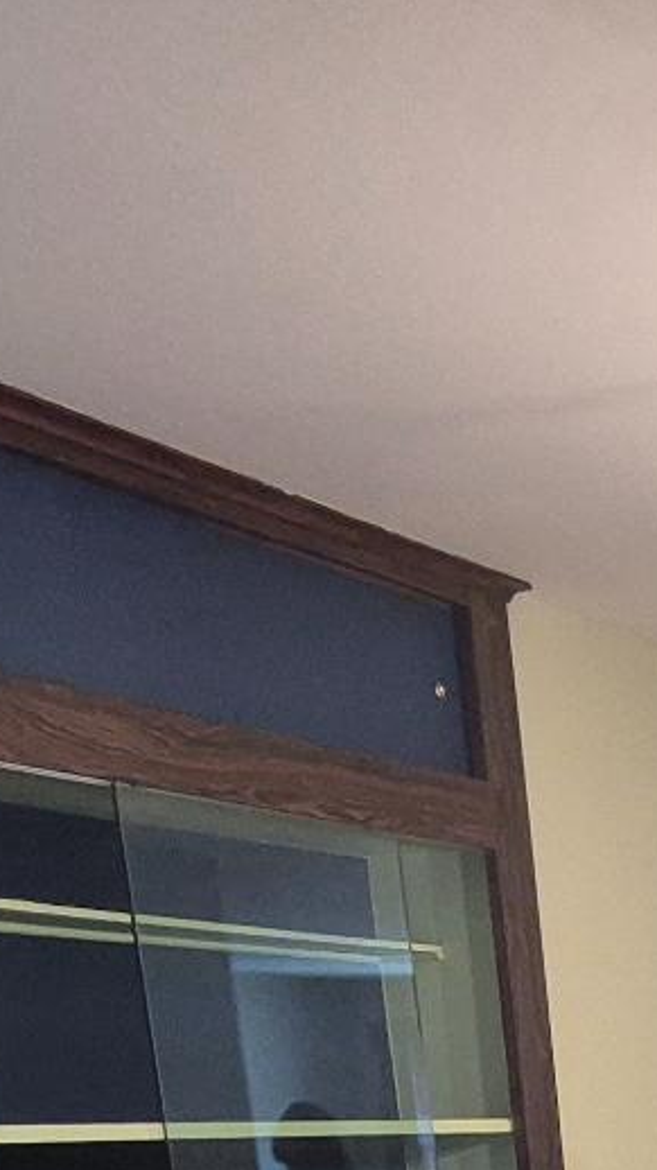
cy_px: 1507
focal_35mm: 56
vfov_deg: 30.0
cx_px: 1158
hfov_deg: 17.6
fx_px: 1736
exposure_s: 1/60
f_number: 2.2
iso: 400
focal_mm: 1.74
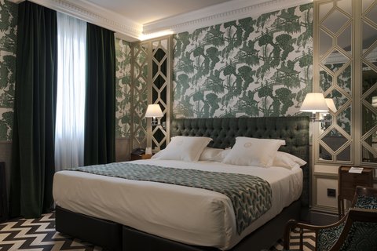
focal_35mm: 27
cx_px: 188
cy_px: 126
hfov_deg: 67.4
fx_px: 283
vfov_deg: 47.9
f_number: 13
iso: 100
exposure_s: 3.2
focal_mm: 27
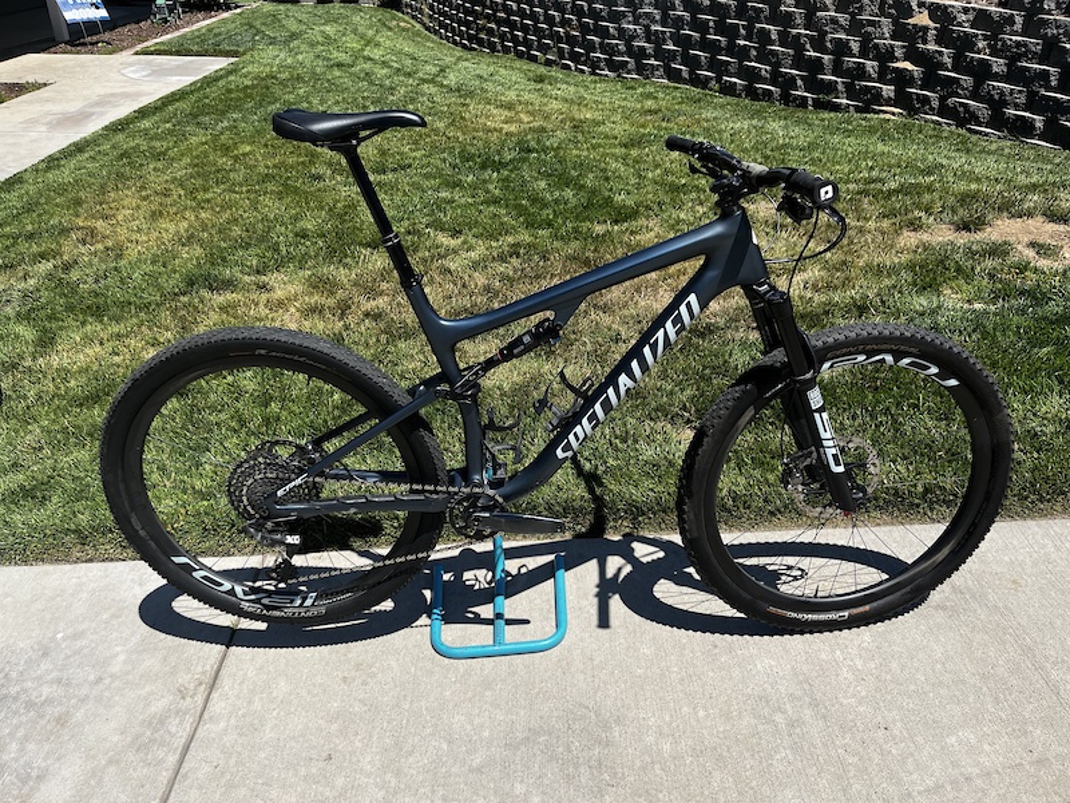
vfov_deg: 53.1
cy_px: 402
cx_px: 535
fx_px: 804
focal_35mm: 26
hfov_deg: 67.3
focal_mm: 5.1
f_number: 1.6
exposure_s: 1/3521
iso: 50
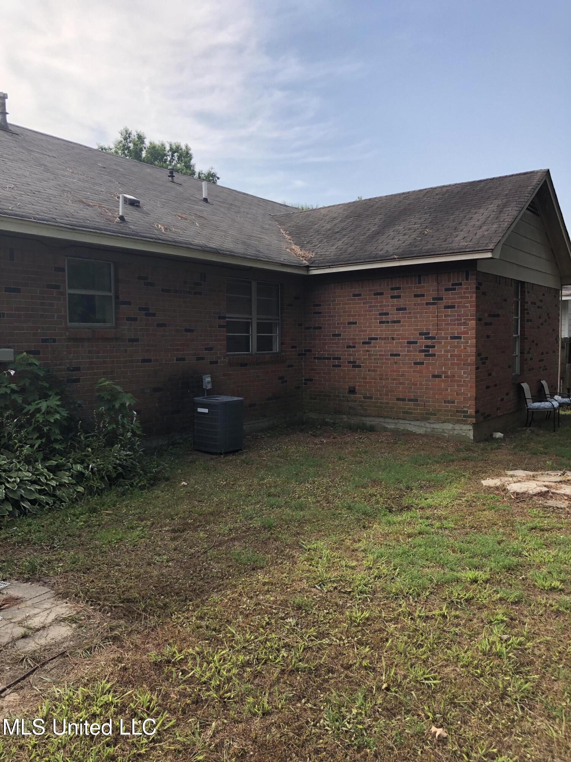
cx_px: 286
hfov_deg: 49.7
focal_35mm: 28
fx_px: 616
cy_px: 381
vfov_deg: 63.4
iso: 20
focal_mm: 3.99
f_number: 1.8
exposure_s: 1/952
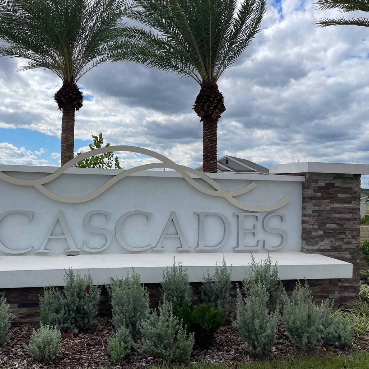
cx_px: 147
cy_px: 183
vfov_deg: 52.5
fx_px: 374
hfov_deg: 52.2
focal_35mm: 31
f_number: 1.6
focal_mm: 4.2
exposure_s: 1/6135
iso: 32
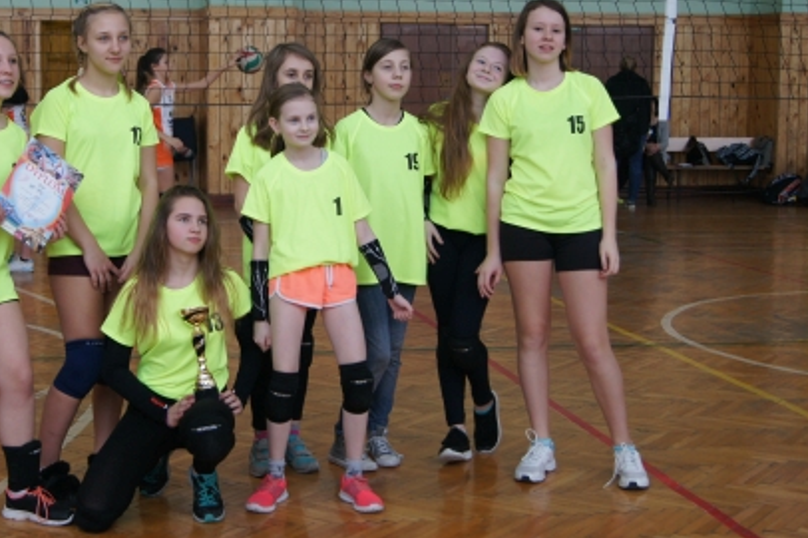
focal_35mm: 62
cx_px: 265
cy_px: 210
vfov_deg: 21.8
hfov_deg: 32.1
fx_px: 1390
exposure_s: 1/125
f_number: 4.5
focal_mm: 28
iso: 500
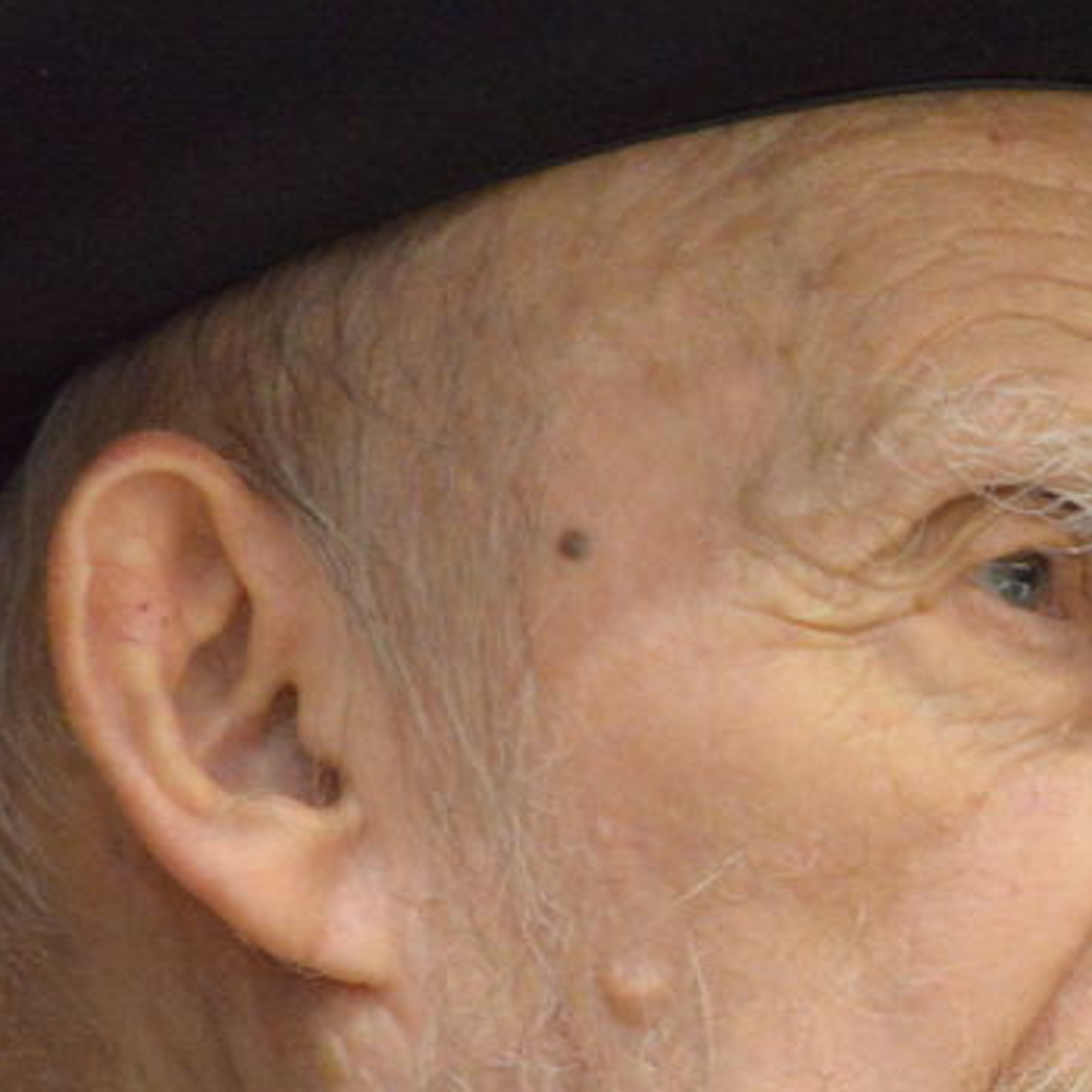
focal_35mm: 921
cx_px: 1286
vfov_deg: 1.9
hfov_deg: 1.9
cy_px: 651
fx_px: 32871
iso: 6400
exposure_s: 1/200
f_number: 6.3
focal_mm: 270
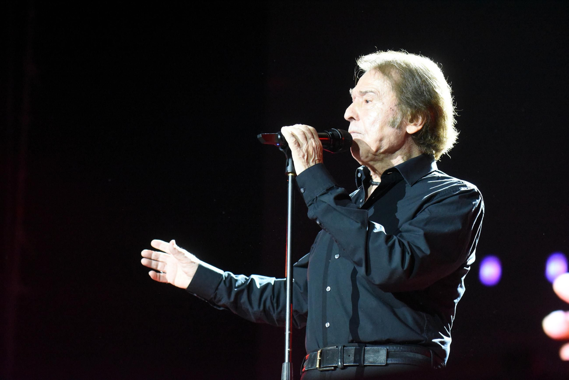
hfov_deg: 17.1
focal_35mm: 120
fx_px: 1897
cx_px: 284
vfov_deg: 11.4
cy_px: 190
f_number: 4
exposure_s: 1/400
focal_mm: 120
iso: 12800
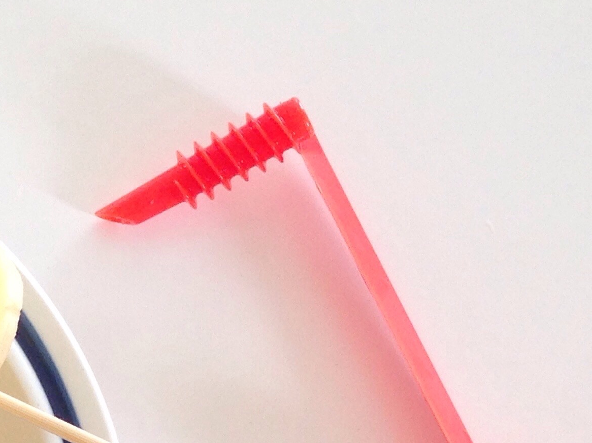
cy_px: 564
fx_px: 2154
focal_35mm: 126
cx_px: -74
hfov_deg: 15.2
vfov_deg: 11.5
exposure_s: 1/33
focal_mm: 4.12
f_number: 2.4
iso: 50
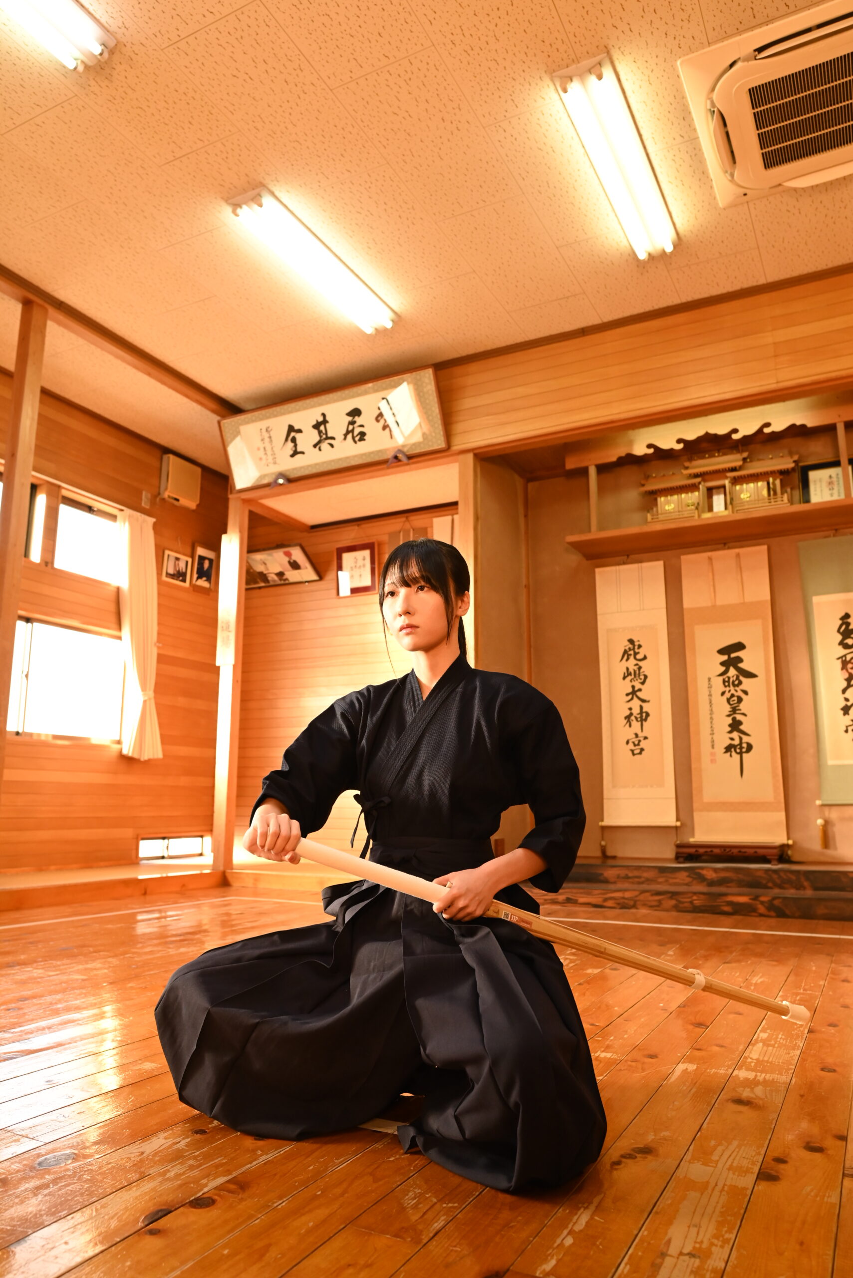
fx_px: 852
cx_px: 426
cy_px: 639
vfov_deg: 73.7
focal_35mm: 24
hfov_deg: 53.2
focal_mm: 24
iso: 1600
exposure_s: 1/250
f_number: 4.5
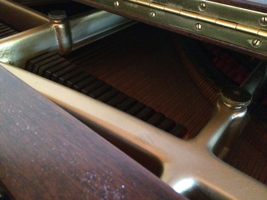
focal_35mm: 30
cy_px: 100
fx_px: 231
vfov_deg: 46.8
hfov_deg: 60.0
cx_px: 134
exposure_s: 1/15
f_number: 2.2
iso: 1600
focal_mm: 4.12
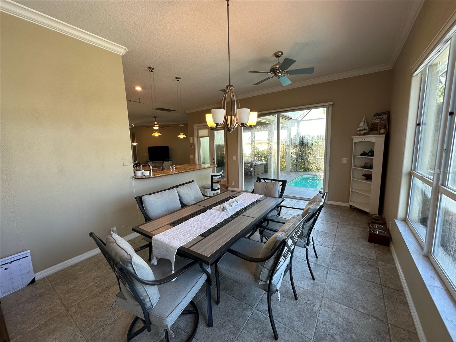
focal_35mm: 14
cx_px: 228
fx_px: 184
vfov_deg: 85.7
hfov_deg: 102.1
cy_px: 171
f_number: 2.2
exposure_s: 1/120
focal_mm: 2.22
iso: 100
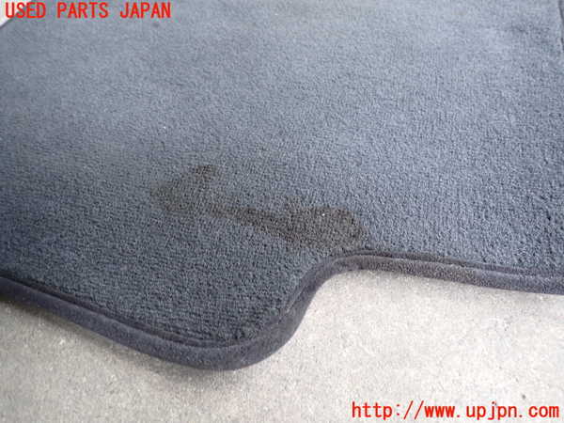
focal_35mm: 25
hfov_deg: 69.4
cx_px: 282
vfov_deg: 54.9
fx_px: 407
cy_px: 212
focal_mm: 4.5
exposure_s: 1/40
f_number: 2
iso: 200
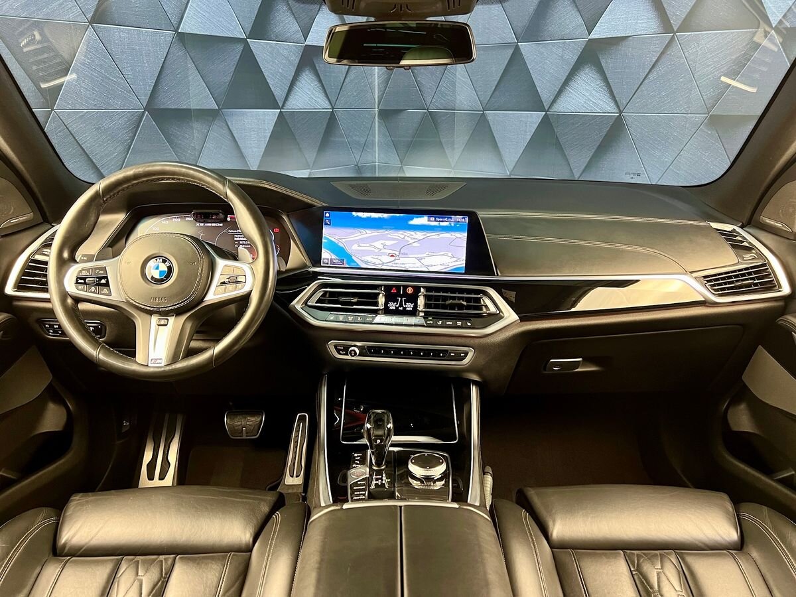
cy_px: 298
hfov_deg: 67.3
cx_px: 398
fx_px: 598
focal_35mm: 26
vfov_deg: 53.1
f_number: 1.5
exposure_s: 1/51
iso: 320
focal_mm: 5.7
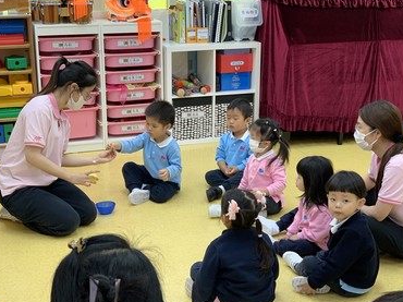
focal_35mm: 60
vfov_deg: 24.4
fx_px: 698
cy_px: 169
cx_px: 203
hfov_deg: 32.2
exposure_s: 1/122
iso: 80
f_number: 2.4
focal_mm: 6
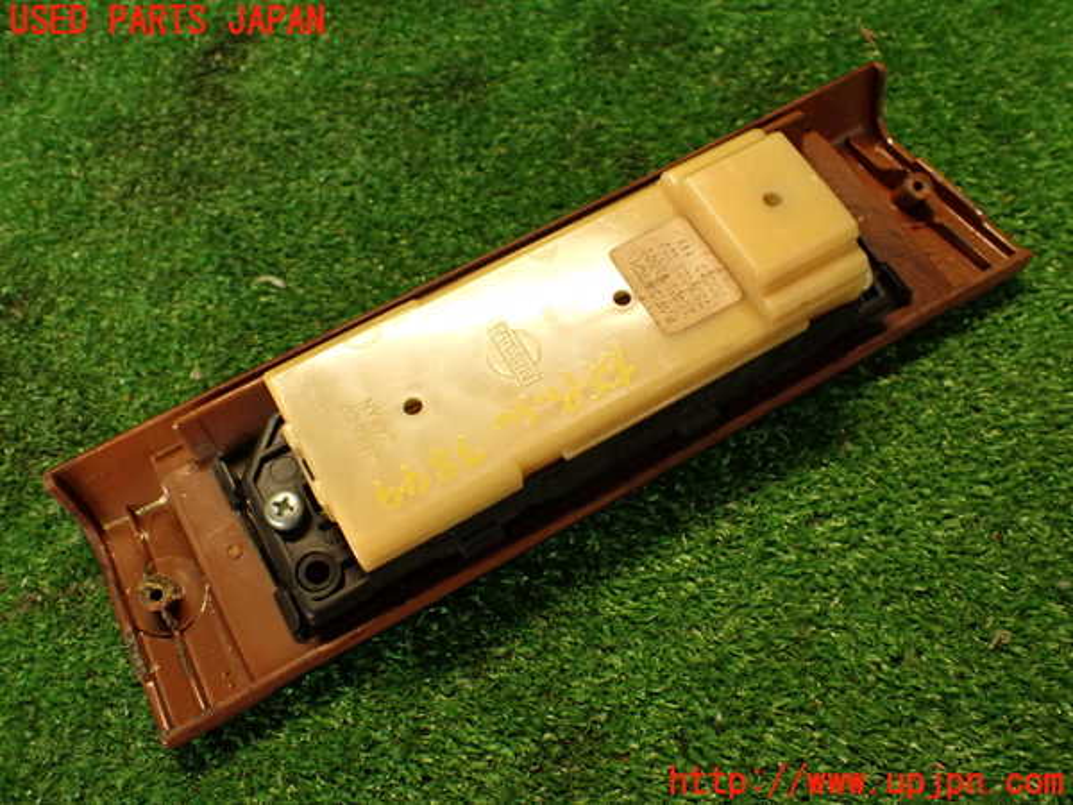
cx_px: 536
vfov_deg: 44.2
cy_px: 402
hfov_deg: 56.8
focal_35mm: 32
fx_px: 992
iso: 200
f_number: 2.4
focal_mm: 5.79
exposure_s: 1/30
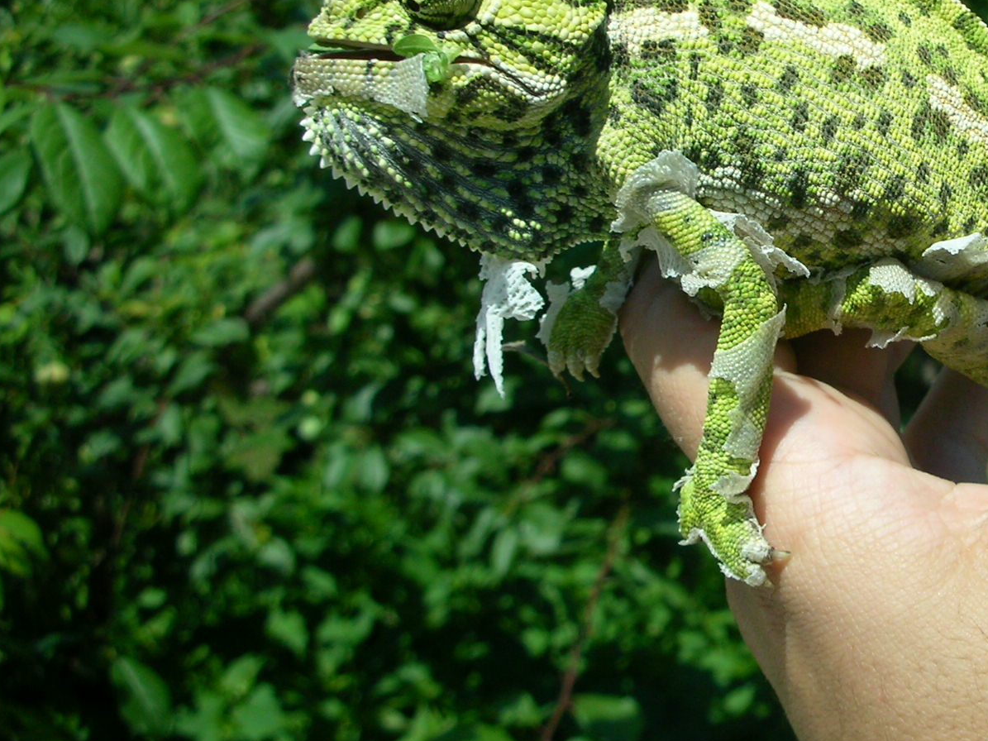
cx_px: 839
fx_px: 1712
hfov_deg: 31.1
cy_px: 261
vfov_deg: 24.3
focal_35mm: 60
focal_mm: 5.8
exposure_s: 1/142
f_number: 8.5
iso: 50
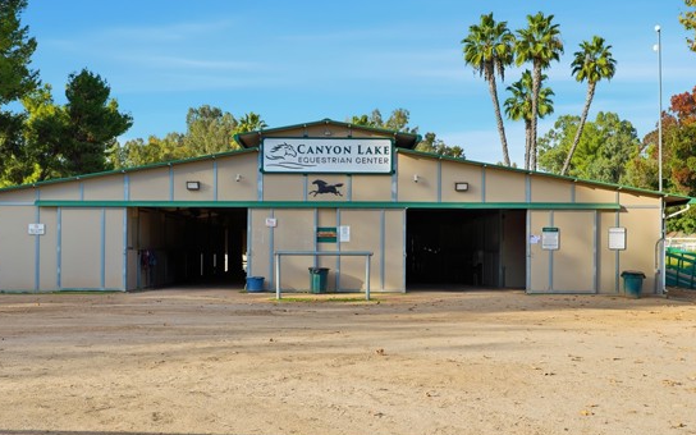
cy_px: 251
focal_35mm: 42
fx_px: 797
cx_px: 329
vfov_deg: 30.5
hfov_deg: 47.2
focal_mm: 35
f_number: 8
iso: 320
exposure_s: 1/2500
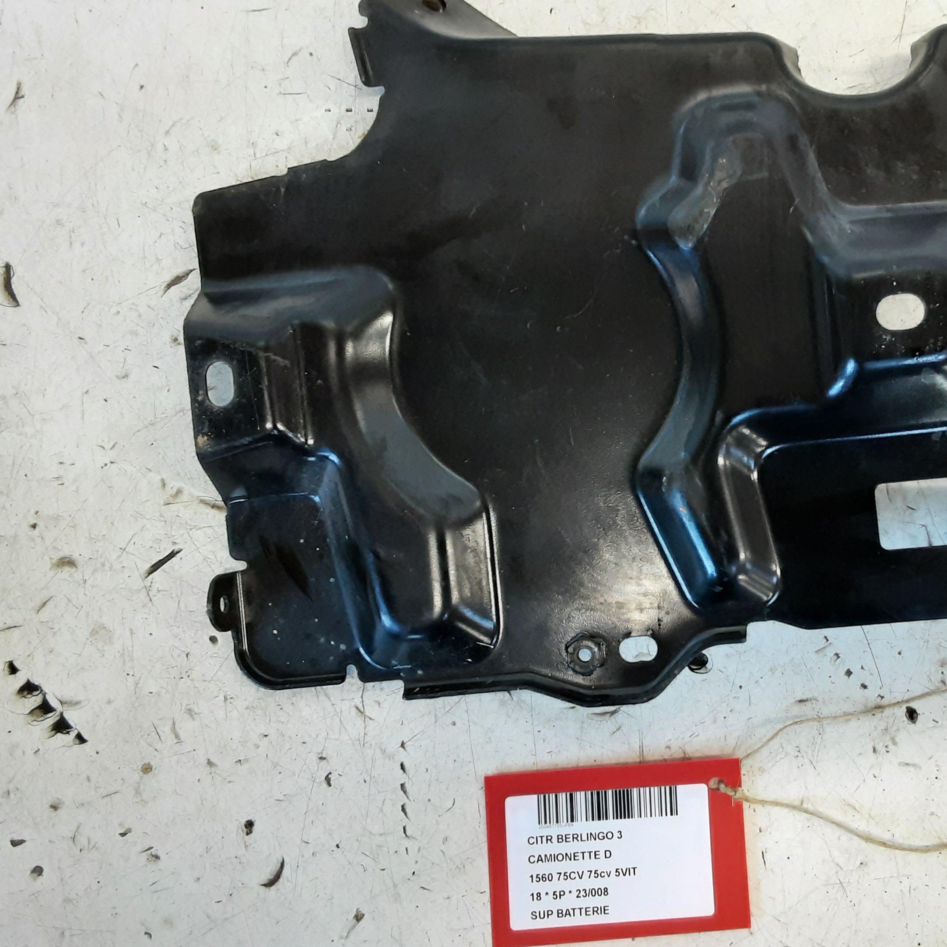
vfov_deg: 46.0
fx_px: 1114
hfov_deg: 45.7
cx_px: 586
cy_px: 459
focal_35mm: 36
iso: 160
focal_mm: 2.91
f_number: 1.9
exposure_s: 1/33
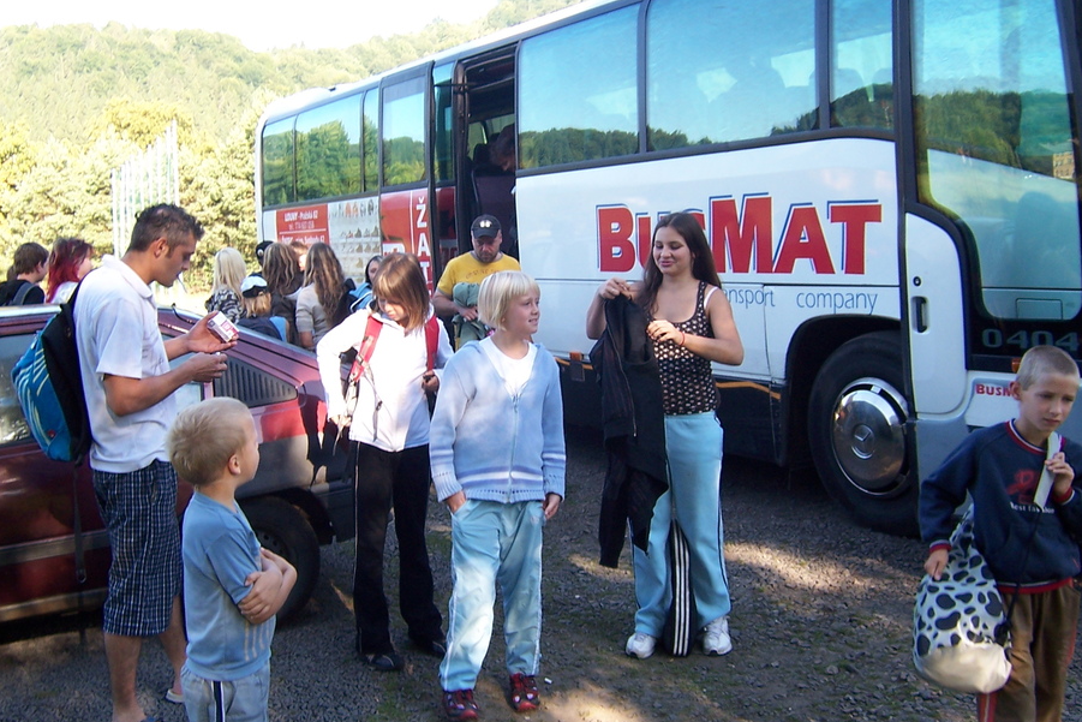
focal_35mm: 39
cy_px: 354
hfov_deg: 49.5
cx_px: 488
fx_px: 1172
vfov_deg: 34.2
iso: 80
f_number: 3.4
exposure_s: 1/90
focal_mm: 5.5
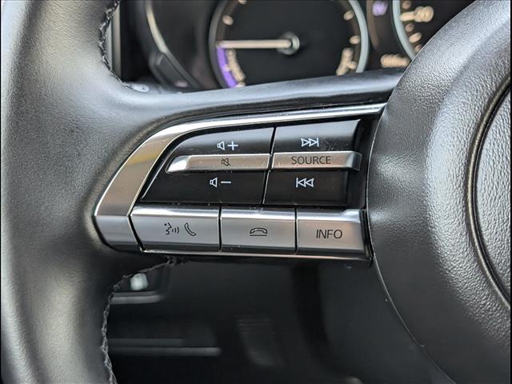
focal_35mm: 49
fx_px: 725
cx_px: 256
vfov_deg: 29.7
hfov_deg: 38.9
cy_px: 192
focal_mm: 6.9
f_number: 1.68
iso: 415
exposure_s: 1/526
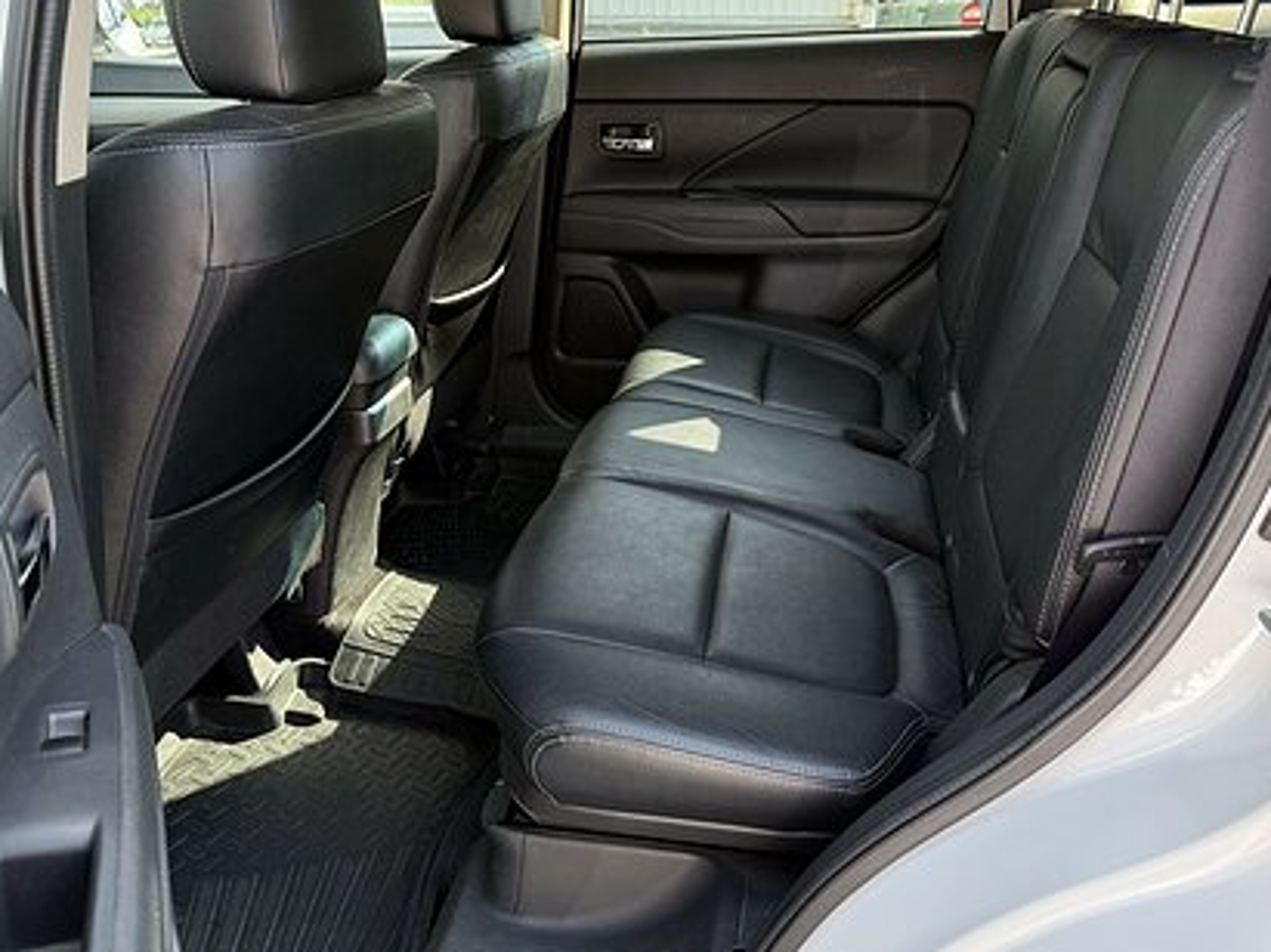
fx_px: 1175
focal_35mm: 32
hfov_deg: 56.8
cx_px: 640
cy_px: 397
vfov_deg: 44.0
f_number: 1.78
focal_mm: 6.76
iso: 125
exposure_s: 1/243
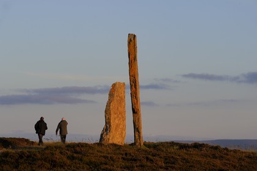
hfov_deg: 12.5
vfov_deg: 8.3
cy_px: 86
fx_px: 1178
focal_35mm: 165
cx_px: 128
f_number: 10
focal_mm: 165
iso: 400
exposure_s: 1/160
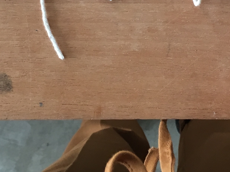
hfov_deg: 20.6
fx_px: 631
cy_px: -75
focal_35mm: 95
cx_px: 158
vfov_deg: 14.6
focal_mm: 4.15
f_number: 2.2
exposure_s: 1/30
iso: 64
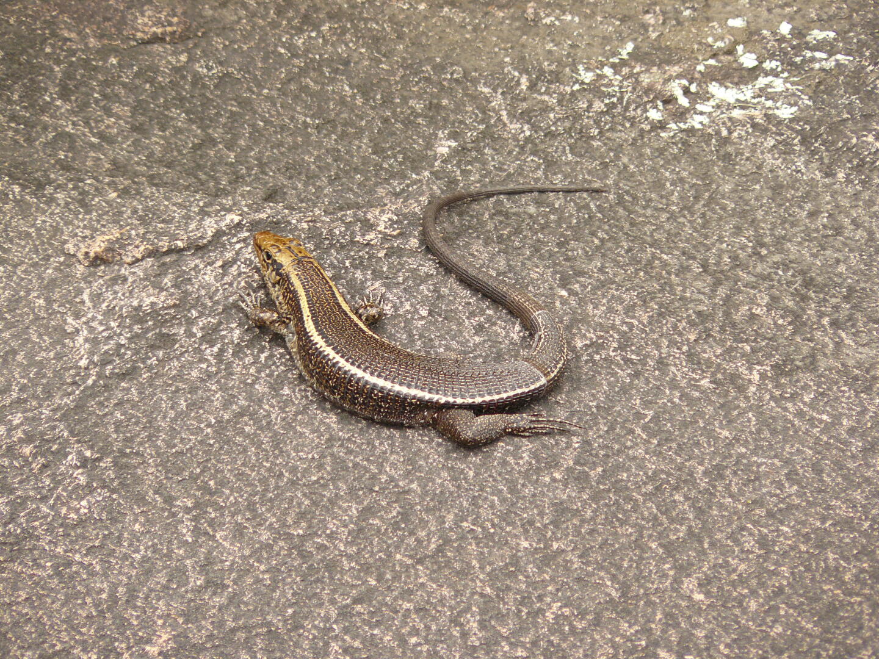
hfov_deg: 5.2
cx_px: 440
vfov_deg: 3.9
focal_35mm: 380
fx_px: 9649
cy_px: 330
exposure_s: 1/125
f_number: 4
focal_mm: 63.3
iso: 100
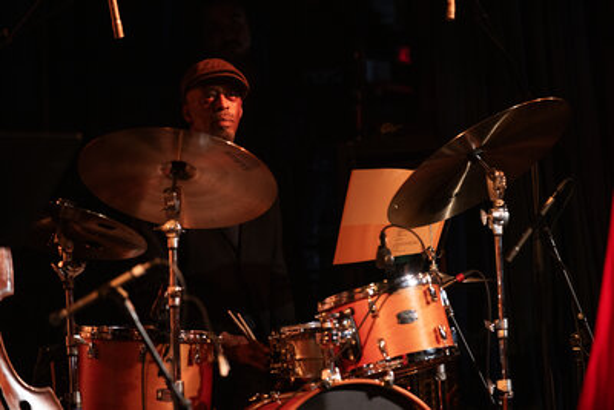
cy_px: 205
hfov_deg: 10.3
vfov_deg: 6.9
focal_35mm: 200
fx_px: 3412
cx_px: 307
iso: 2000
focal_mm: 200
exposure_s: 1/200
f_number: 5
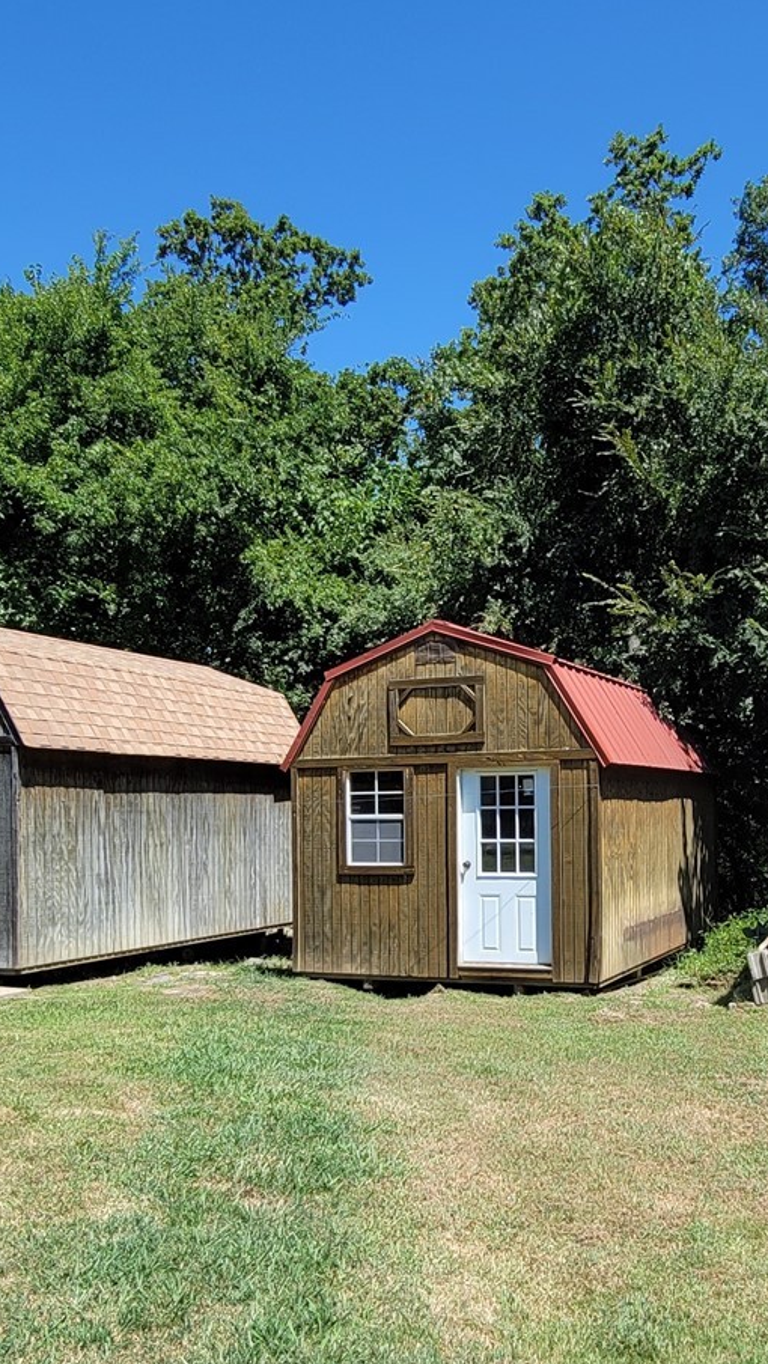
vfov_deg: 63.7
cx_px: 574
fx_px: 1085
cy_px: 816
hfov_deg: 38.0
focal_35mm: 30
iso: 64
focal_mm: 2.2
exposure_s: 1/1449
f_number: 2.2
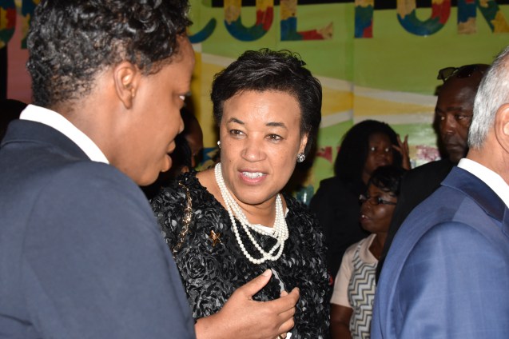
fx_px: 890
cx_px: 254
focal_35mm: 63
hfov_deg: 31.9
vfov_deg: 21.5
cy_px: 170
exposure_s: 1/200
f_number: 5.6
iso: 800
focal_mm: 42
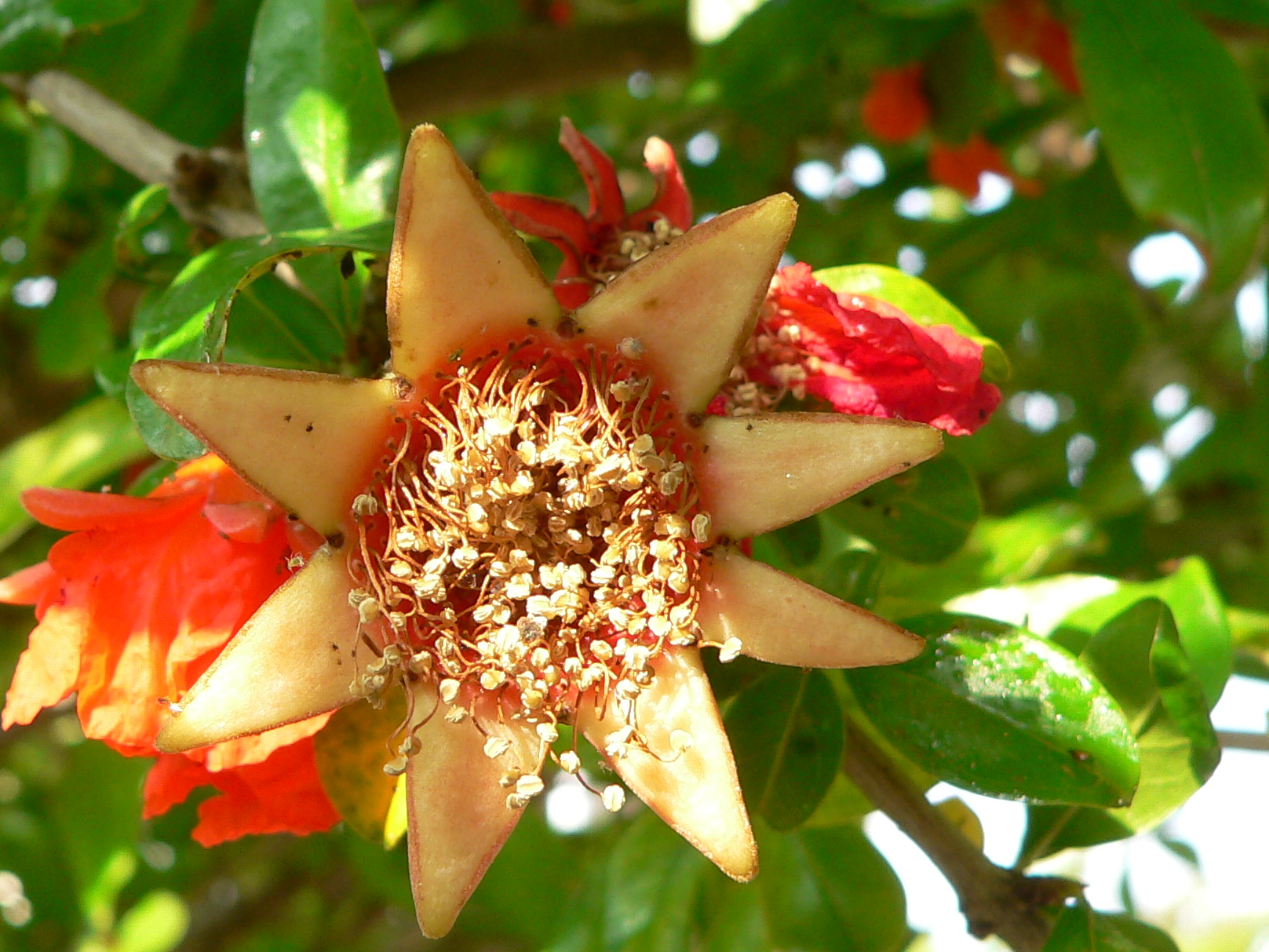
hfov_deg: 33.7
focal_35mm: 57
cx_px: 533
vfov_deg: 25.6
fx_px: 2090
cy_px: 529
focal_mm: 6
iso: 100
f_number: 3.7
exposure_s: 1/125
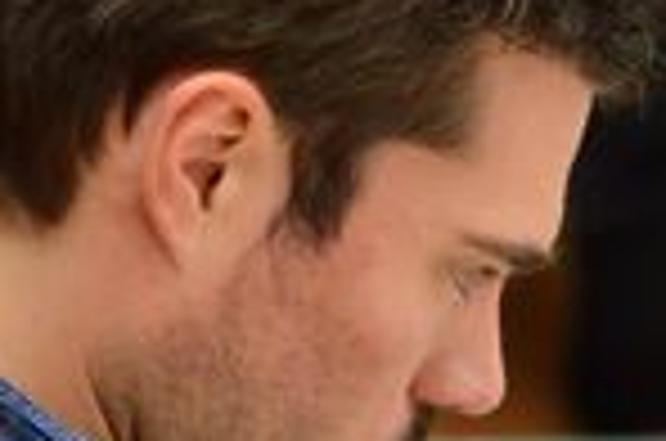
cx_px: 232
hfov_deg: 1.3
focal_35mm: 1561
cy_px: -72
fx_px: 28816
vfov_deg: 0.9
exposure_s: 1/60
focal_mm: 170
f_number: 5
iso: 2500
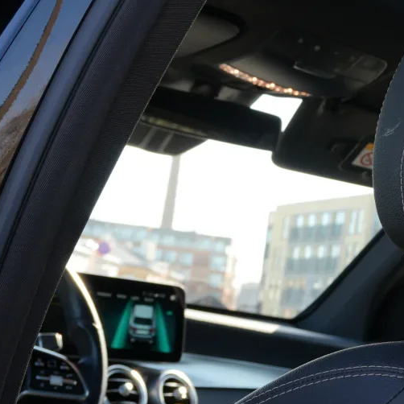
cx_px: 536
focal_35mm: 91
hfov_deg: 17.7
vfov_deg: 18.9
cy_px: 103
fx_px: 1204
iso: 100
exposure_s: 1/100
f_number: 5
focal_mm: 18.7
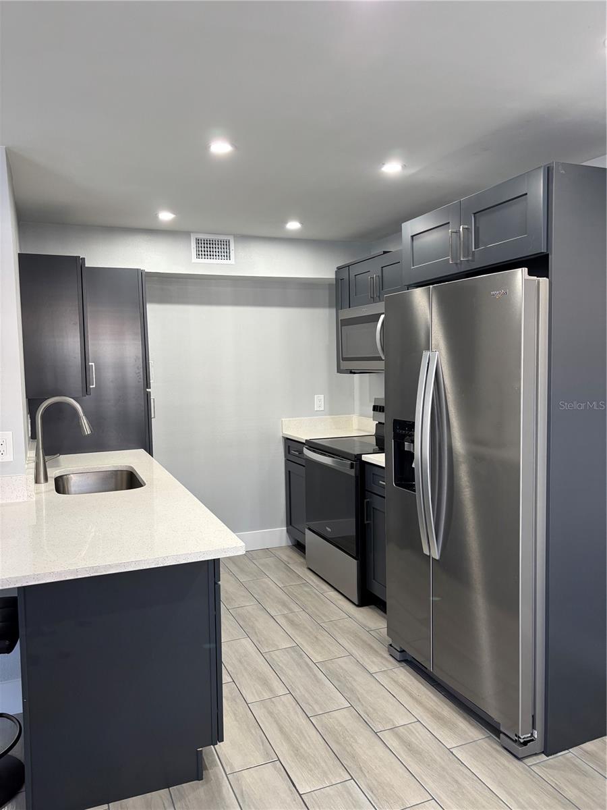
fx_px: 608
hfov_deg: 53.1
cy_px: 405
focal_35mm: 26
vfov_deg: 67.3
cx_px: 304
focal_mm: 5.96
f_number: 1.6
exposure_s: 1/60
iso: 125
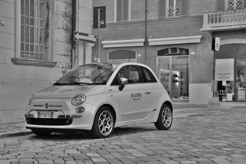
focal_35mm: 68
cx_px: 123
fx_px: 461
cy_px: 82
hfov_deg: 29.9
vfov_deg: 20.2
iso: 100
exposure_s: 1/40
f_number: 4.5
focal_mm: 45
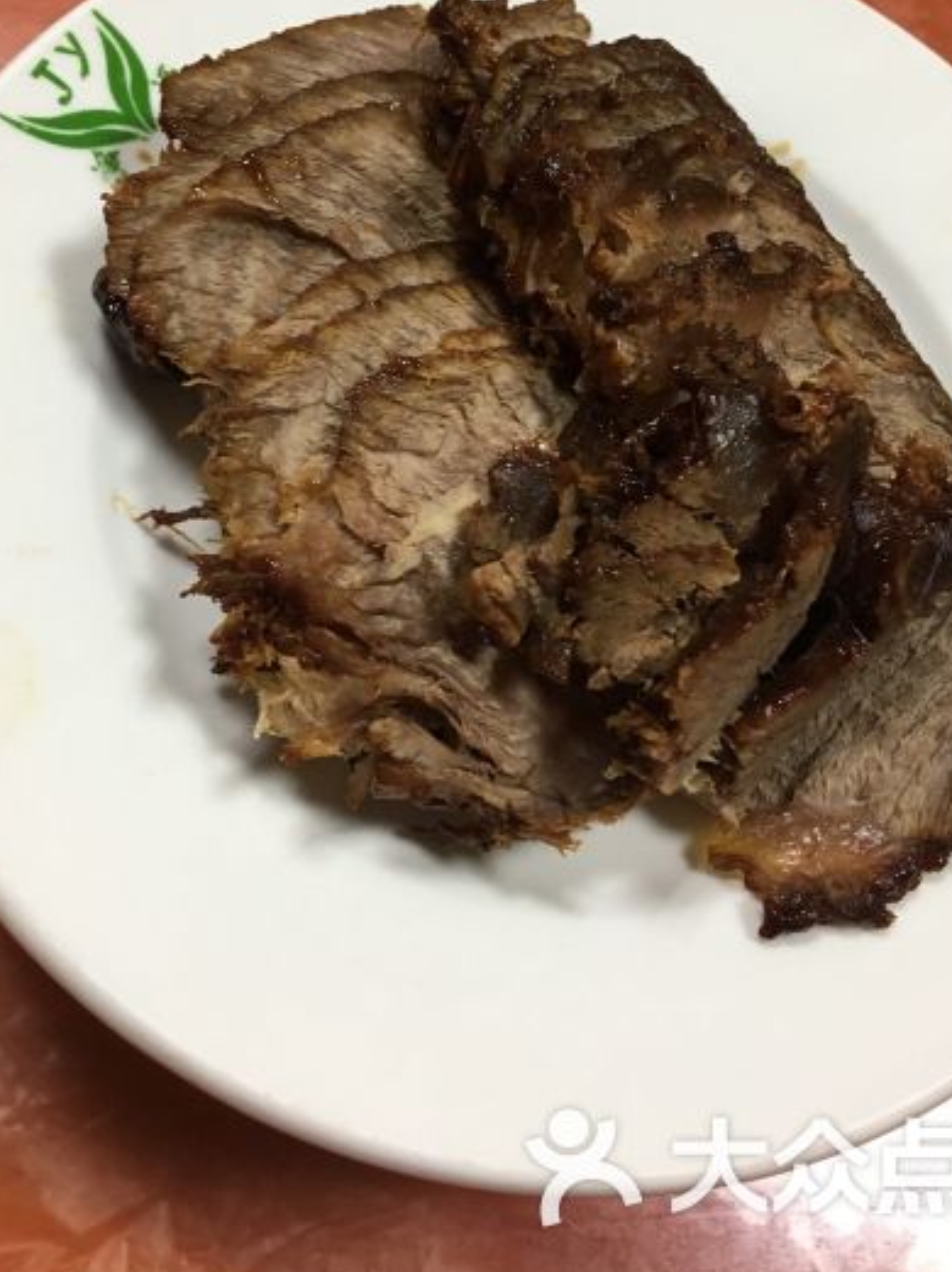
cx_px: 497
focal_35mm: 39
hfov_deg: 36.8
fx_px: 1432
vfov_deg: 47.2
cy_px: 439
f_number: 2.2
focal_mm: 4.15
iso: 160
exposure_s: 1/33
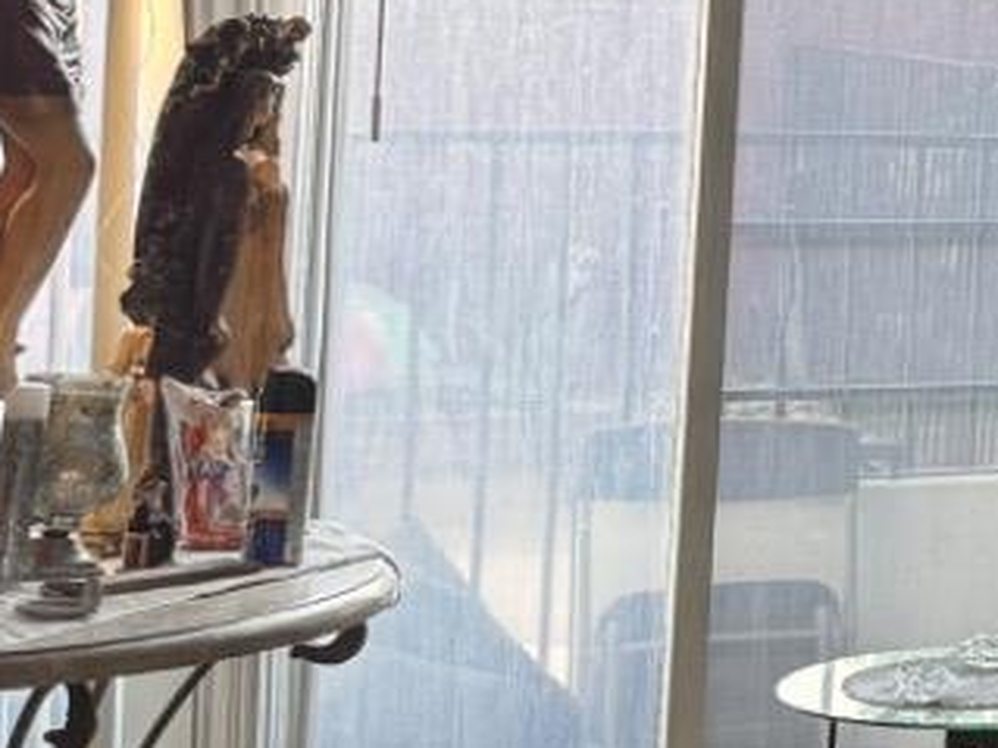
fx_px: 3257
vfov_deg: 12.9
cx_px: 2215
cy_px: -80
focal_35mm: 113
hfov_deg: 13.7
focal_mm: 6.76
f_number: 1.78
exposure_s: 1/60
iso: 200
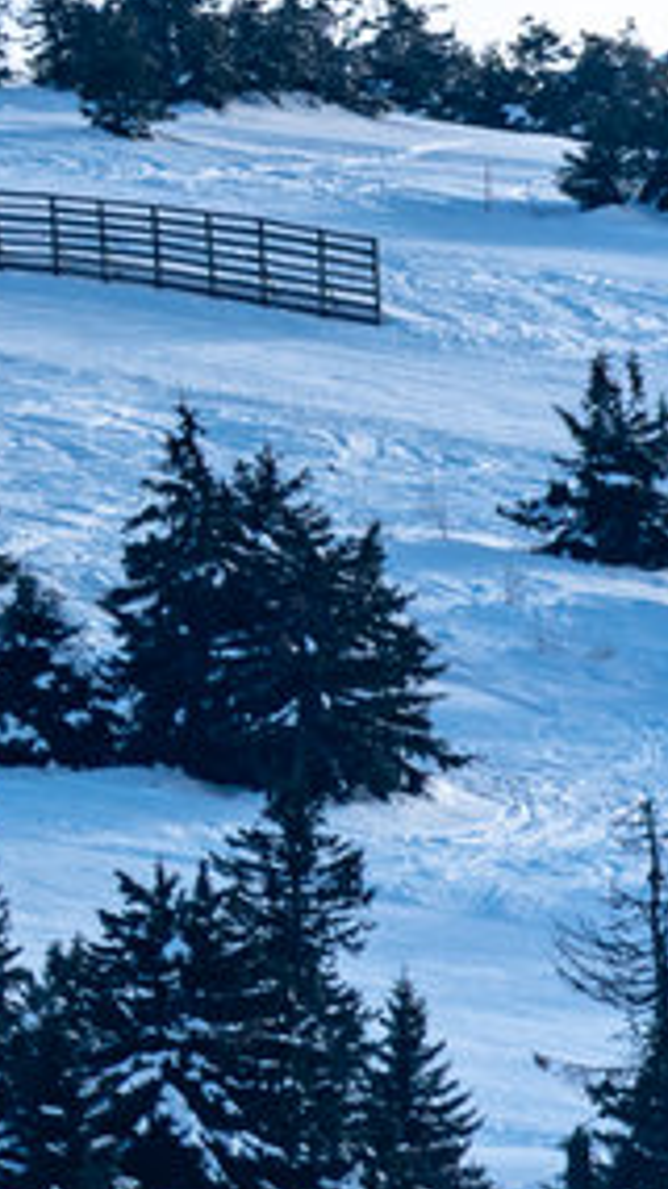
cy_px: 738
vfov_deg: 1.8
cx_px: -2601
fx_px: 37149
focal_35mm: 1178
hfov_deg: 1.0
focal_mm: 200
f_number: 8
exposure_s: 1/640
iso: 100
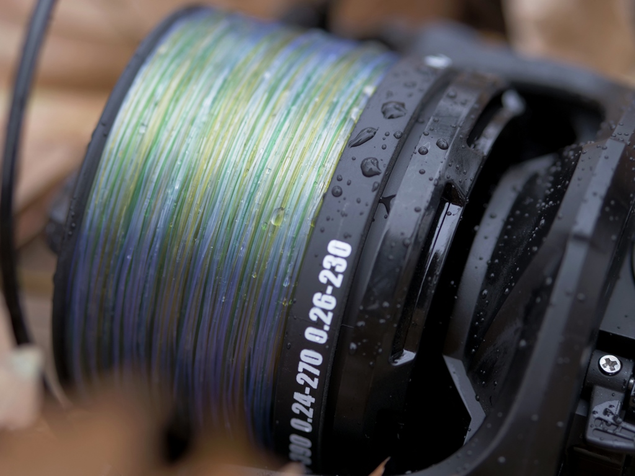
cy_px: 238
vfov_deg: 17.2
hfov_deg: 22.8
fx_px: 1578
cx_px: 318
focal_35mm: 86
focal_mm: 43
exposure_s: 1/100
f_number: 1.7
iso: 250
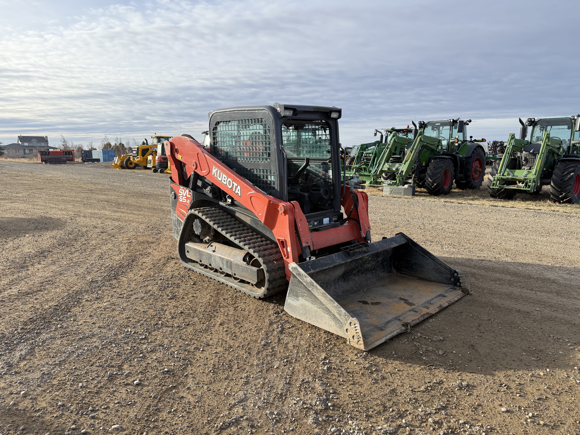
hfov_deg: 71.6
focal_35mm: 24
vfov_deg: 56.8
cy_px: 218
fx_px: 402
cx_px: 290
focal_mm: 6.76
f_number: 1.78
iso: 100
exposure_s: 1/1653
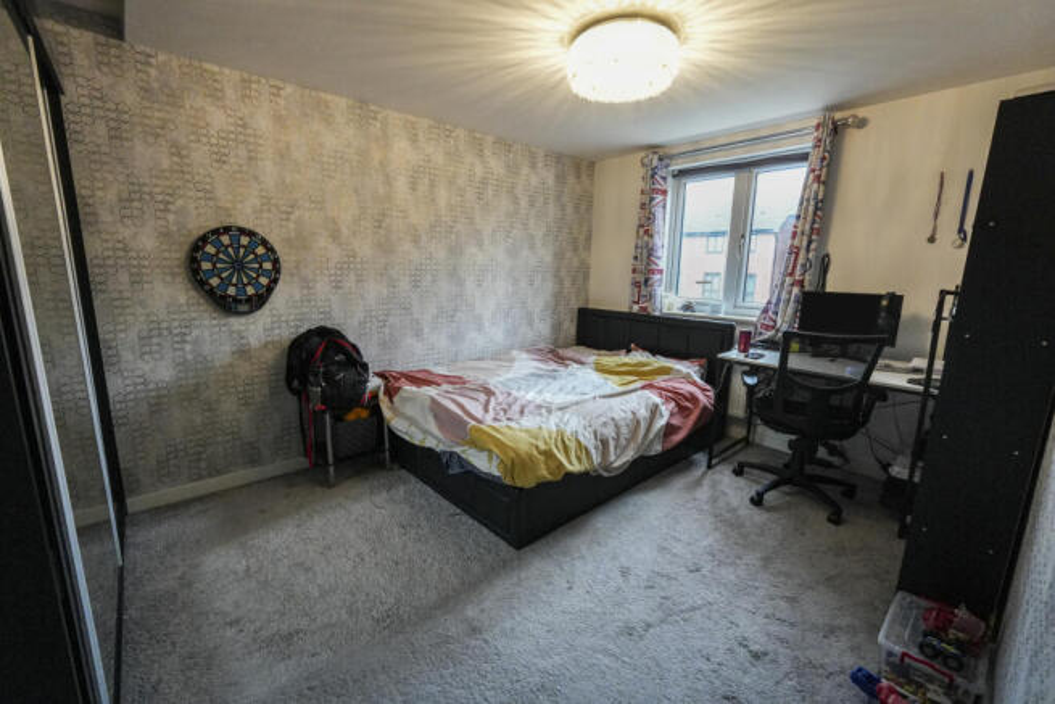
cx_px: 528
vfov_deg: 77.4
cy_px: 352
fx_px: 440
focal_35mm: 15
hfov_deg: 100.4
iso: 3200
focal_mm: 10
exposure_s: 1/160
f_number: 4
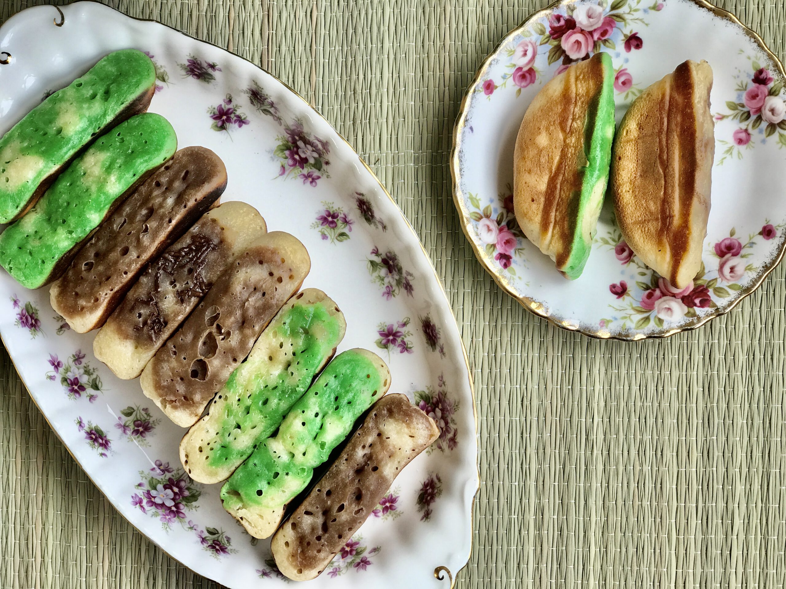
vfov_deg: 25.7
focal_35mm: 57
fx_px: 1294
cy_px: 294
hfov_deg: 33.8
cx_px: 393
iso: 25
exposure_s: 1/100
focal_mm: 6.6
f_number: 2.8
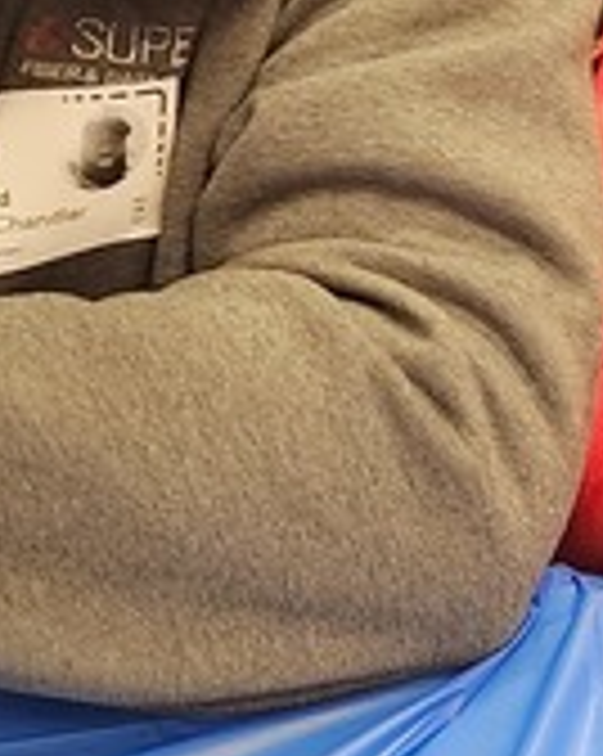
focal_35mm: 137
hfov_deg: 11.2
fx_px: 3062
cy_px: 207
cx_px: 522
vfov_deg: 14.0
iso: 800
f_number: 1.8
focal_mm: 5.4
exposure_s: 1/60
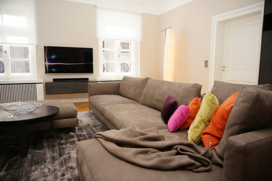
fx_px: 181
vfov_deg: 53.0
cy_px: 90
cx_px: 136
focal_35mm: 24
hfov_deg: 73.8
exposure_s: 1/160
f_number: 4
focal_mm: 16
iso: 160
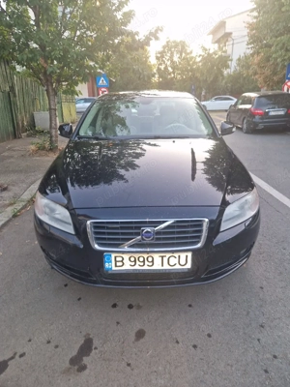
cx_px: 145
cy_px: 194
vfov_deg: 73.9
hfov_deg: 58.9
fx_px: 257
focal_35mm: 23
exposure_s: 1/100
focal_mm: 5.4
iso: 50
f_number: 1.8
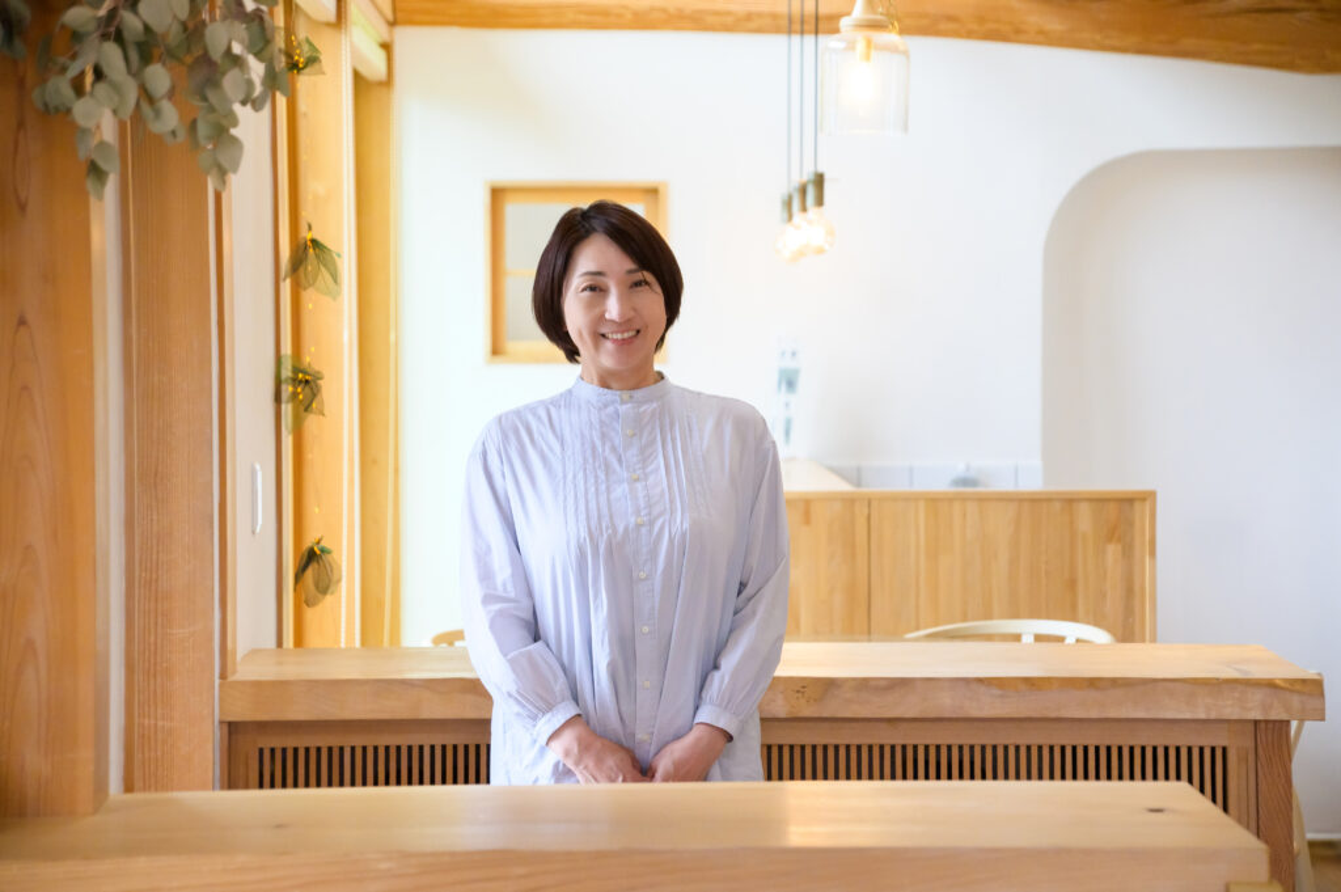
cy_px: 446
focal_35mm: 100
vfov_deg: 13.7
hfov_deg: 20.4
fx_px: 3722
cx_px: 670
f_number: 5.3
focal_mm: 100
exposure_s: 1/800
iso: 2500
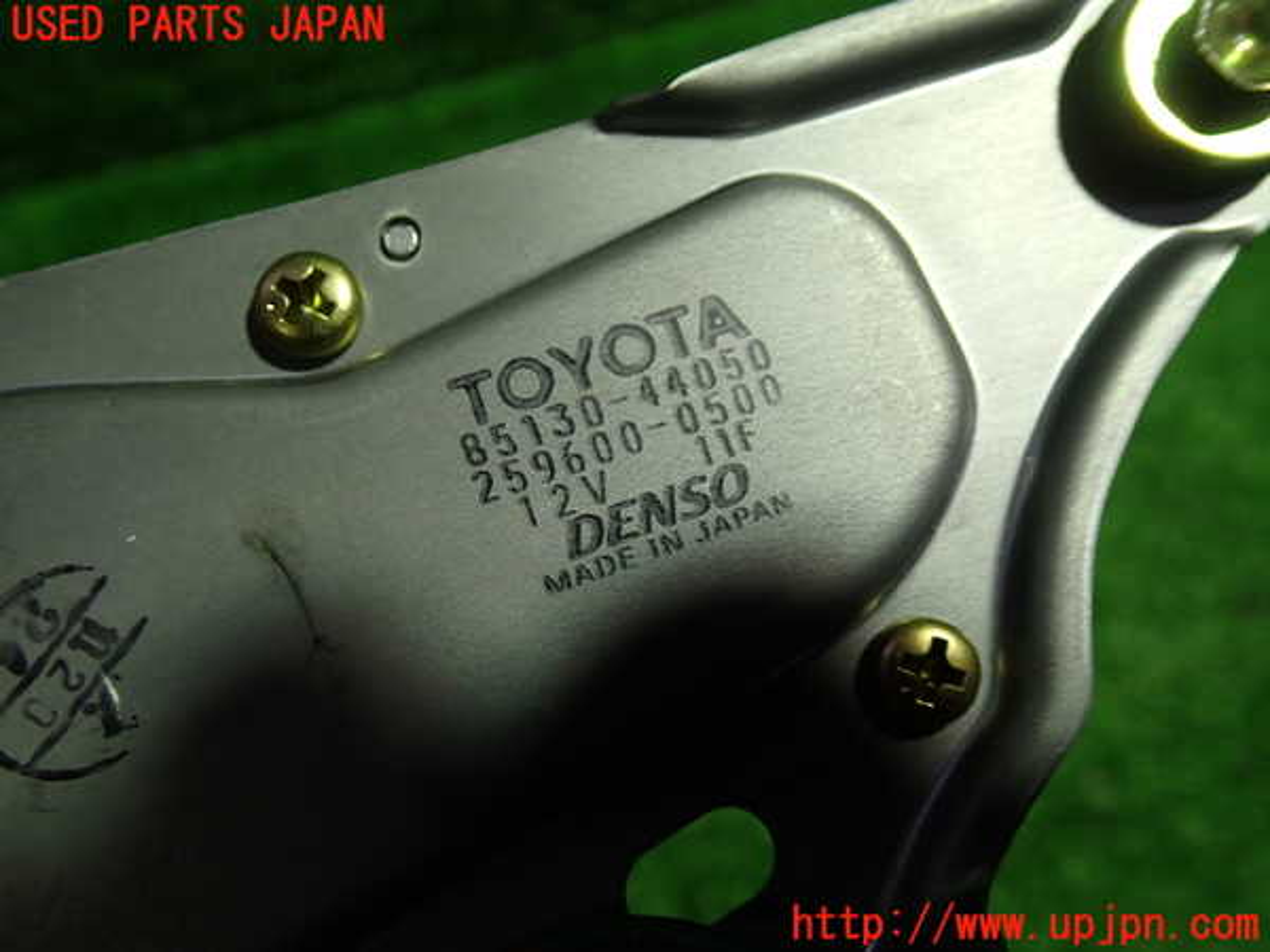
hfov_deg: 60.0
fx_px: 1101
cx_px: 635
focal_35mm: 30
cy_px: 476
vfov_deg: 46.8
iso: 200
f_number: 2.3
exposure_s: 1/60
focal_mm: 5.4
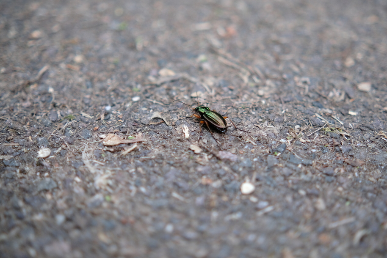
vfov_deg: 24.2
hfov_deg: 35.6
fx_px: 602
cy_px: 126
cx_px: 203
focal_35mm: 56
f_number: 1.4
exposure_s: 1/100
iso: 640
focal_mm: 33
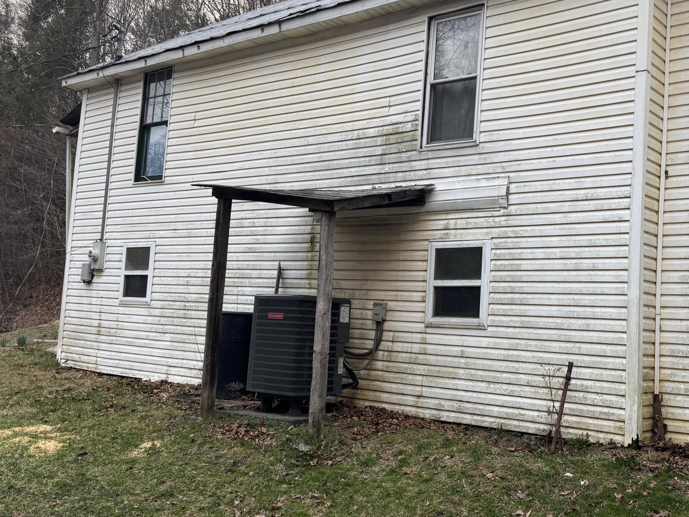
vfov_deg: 36.8
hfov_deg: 47.1
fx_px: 776
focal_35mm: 39
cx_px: 455
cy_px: 259
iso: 160
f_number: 1.78
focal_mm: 6.76
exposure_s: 1/121
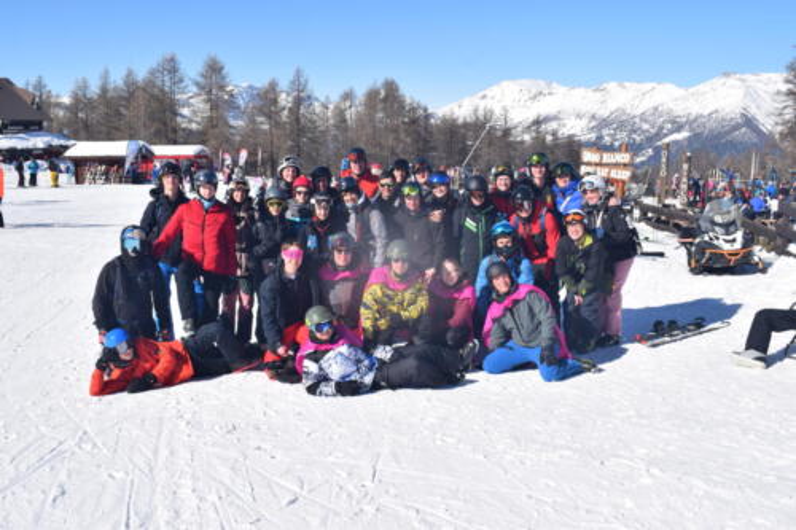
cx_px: 398
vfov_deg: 35.5
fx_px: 829
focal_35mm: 38
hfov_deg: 51.3
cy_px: 265
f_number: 10
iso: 200
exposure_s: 1/400
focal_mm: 25
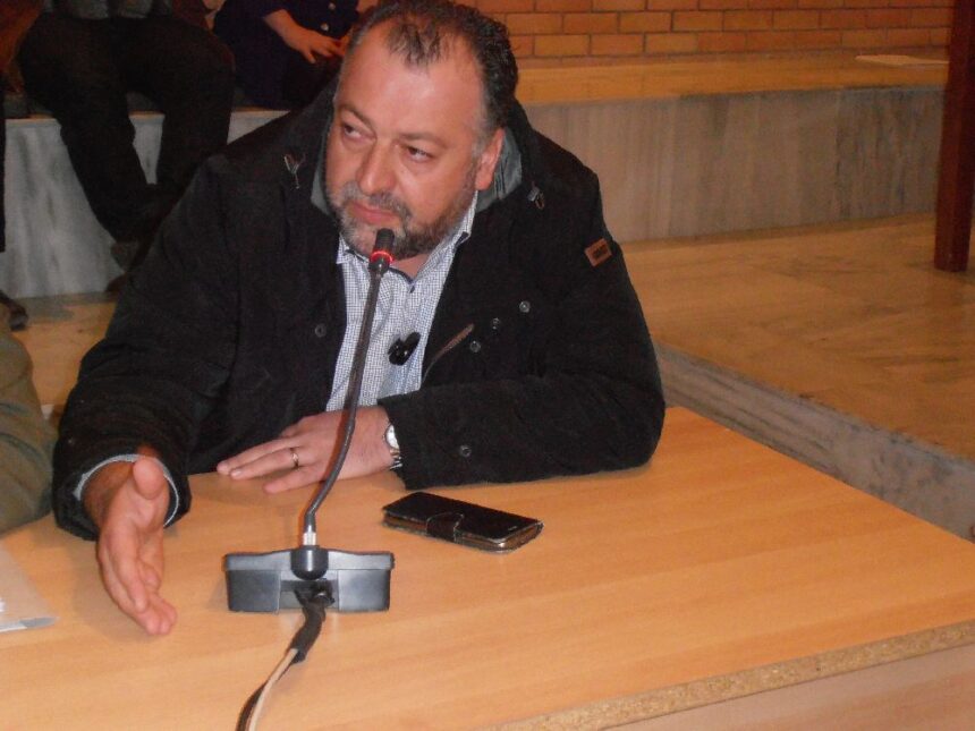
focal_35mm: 69
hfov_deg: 28.2
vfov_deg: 21.3
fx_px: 1943
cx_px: 488
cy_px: 366
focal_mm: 12.29
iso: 800
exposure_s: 1/50
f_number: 4.8
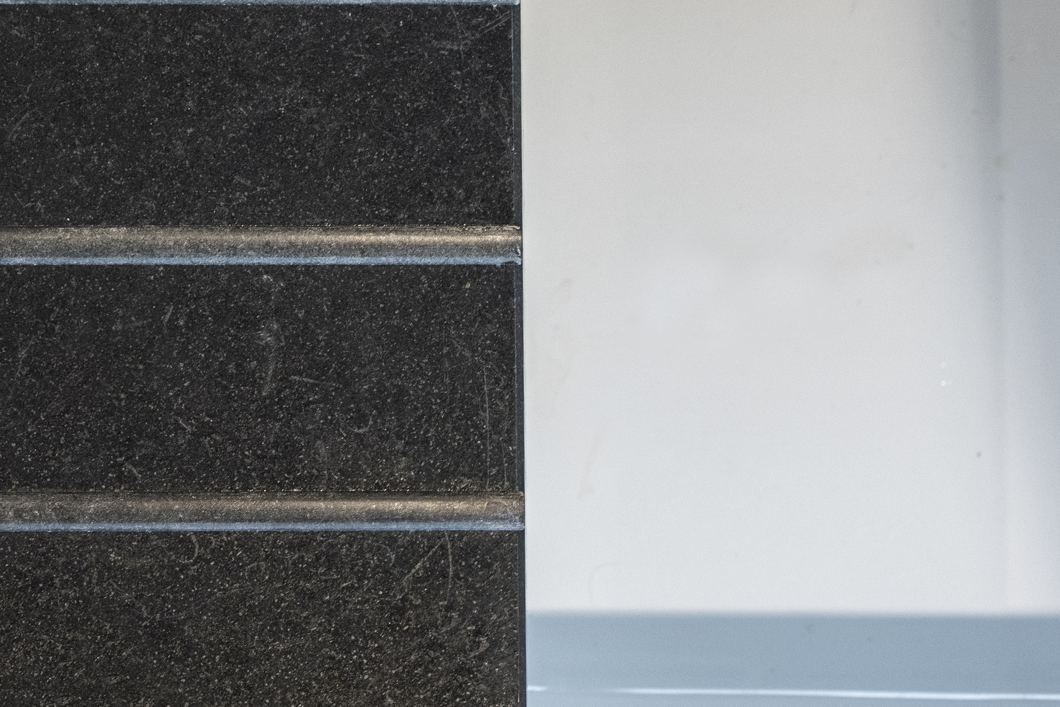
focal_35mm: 109
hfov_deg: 18.7
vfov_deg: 12.3
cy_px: -118
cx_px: 387
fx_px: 3209
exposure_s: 1/100
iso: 800
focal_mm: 35
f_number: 4.5
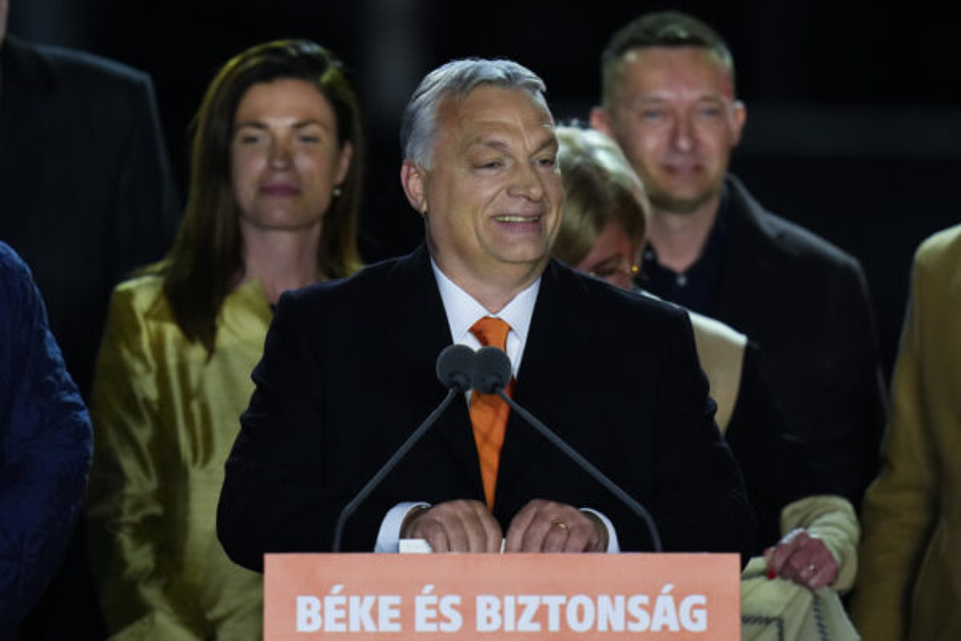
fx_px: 10677
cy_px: 320
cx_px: 480
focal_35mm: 400
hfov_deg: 5.2
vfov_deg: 3.4
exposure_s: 1/640
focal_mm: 400
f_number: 3.2
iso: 3200
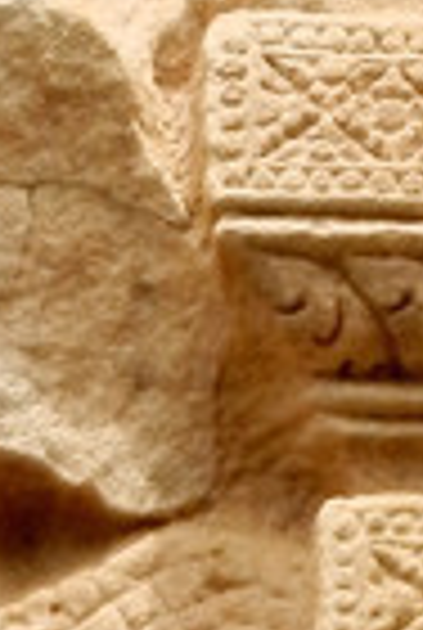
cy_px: -1634
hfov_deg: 1.0
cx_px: 981
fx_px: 25148
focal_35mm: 1434
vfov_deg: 1.4
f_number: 4.6
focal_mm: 33.84
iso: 80
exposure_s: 1/250
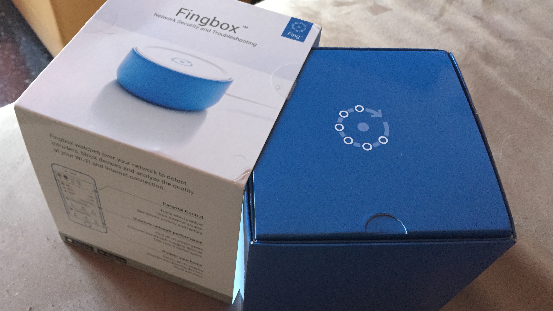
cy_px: 158
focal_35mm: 33
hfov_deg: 59.5
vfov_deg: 35.6
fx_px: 484
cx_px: 274
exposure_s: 1/25
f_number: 2.2
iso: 250
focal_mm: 4.15
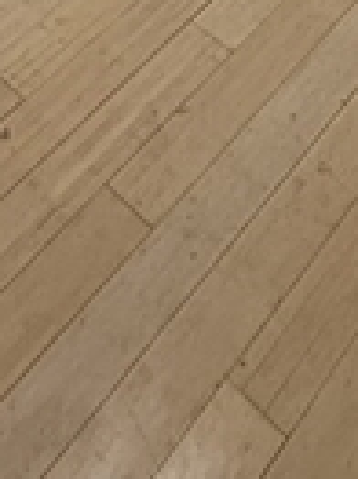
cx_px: 234
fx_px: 1133
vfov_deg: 13.8
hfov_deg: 17.9
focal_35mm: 82
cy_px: -750
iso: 250
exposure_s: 1/120
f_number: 2.2
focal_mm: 2.22
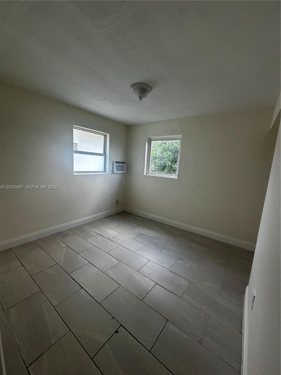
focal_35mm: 14
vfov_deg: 102.1
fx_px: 152
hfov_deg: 85.7
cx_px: 140
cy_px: 188
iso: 160
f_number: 2.2
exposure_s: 1/120
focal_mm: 2.22
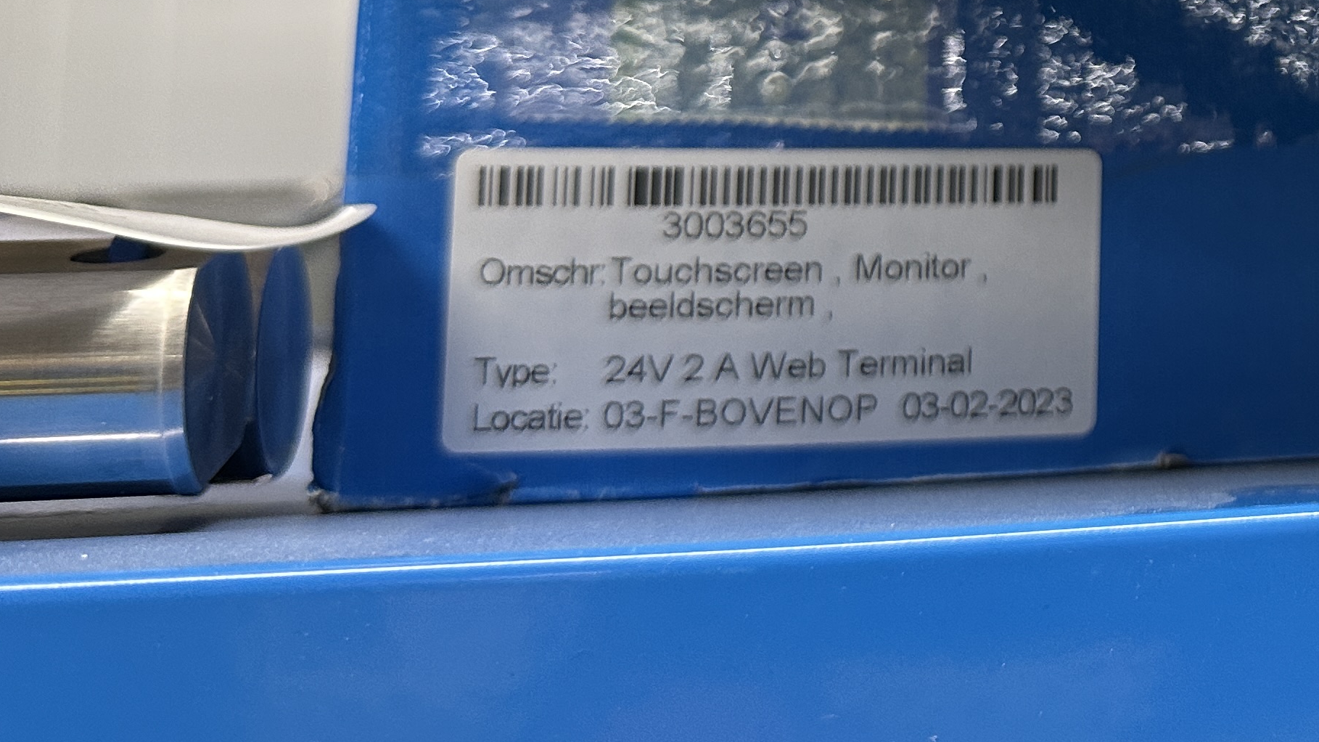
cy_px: -63
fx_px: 2028
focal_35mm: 58
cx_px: 1430
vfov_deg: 19.9
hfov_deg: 32.1
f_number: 1.78
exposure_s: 1/100
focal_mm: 6.86
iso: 200
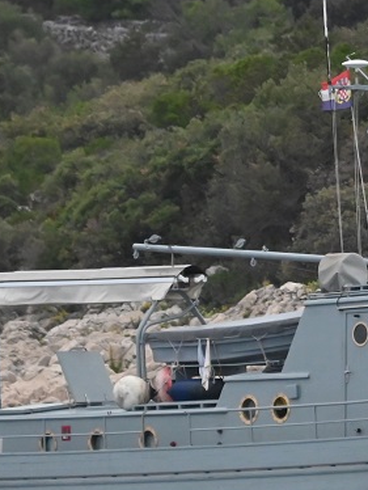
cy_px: 280
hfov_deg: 1.3
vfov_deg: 1.7
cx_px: 452
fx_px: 16367
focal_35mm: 1156
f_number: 5.6
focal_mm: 300
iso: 2500
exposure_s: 1/500
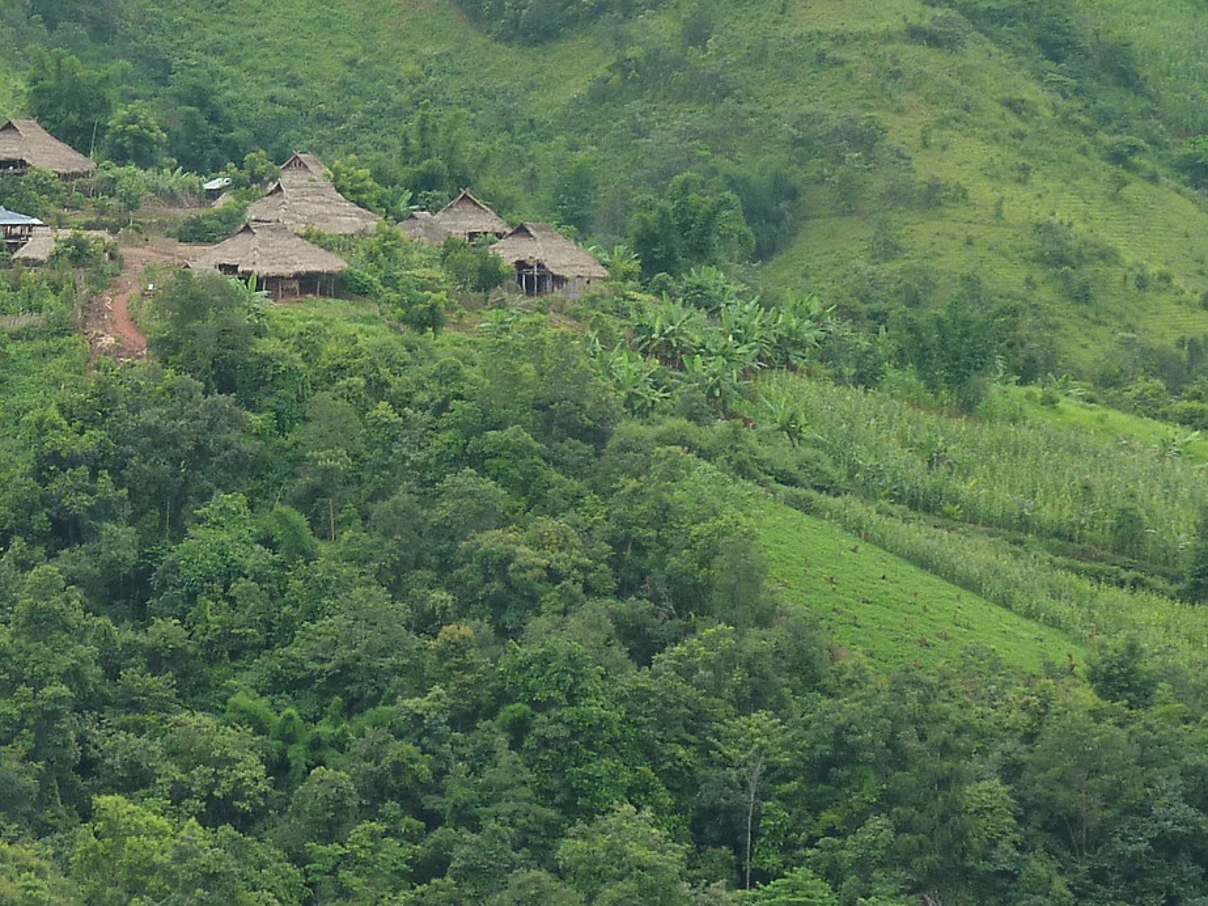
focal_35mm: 234
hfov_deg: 8.4
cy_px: 89
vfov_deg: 6.3
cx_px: 26
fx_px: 8165
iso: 125
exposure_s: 1/160
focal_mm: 14.7
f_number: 4.3
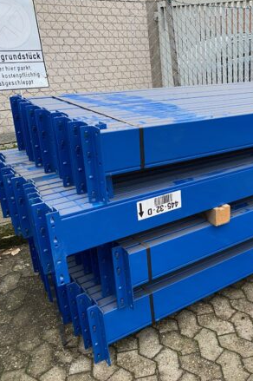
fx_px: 391
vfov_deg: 51.9
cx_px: 247
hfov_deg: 33.2
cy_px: 187
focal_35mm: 37
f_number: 1.8
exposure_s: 1/60
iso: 160
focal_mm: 4.25
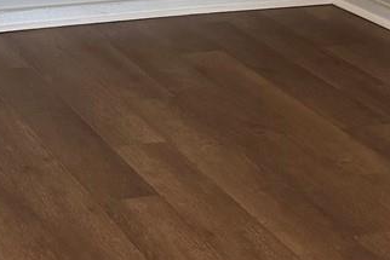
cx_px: -55
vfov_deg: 10.6
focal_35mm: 124
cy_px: -145
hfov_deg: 16.0
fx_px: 1344
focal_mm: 6.76
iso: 200
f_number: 1.78
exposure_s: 1/101
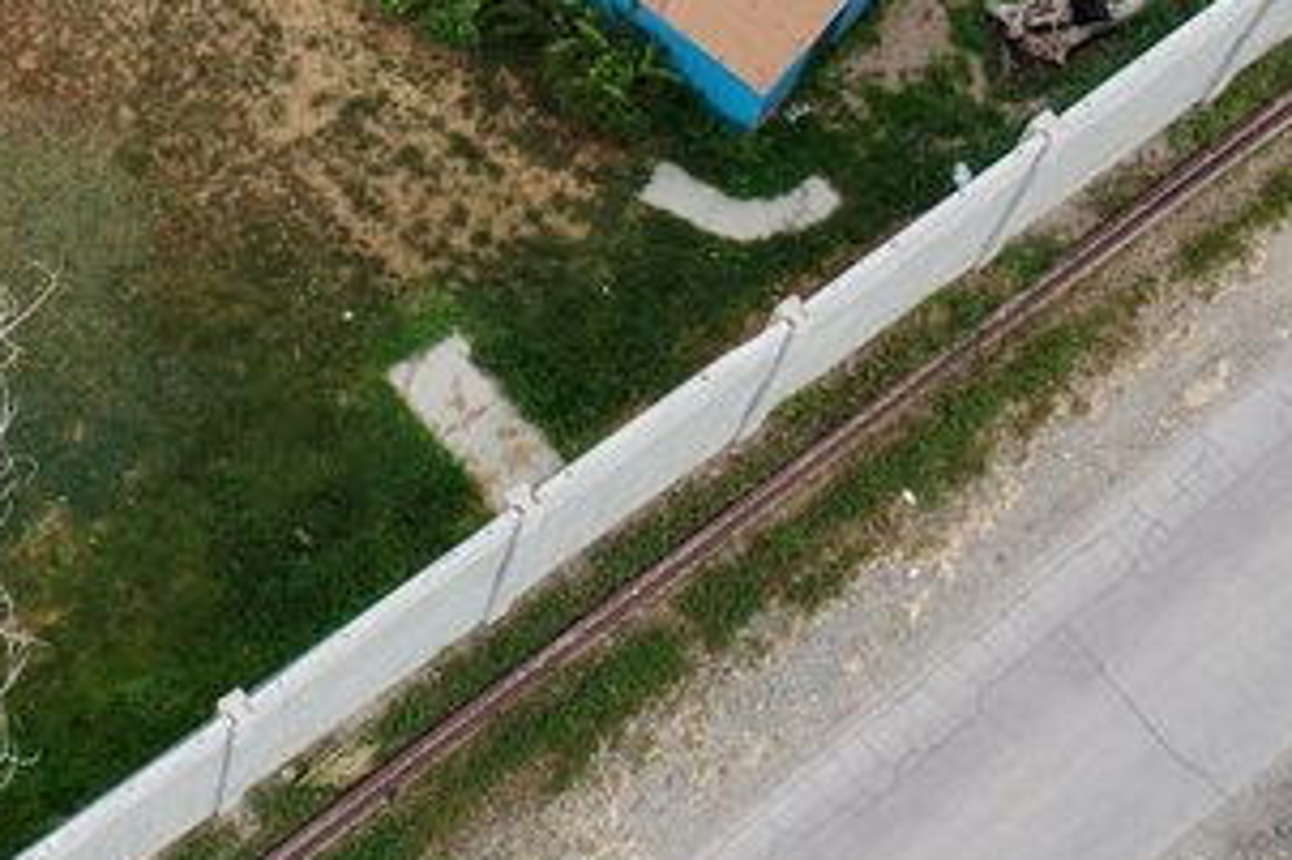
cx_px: -30
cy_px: -357
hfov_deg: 20.7
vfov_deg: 13.7
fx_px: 3407
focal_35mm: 95
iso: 400
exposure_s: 1/60
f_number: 2.8
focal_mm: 10.26
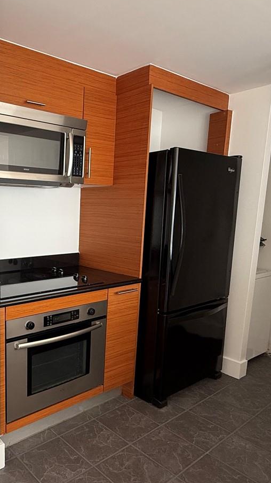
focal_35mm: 27
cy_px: 270
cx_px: 43
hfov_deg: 40.5
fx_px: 345
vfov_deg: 69.6
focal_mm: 2.22
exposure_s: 1/99
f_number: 2.2
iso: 125
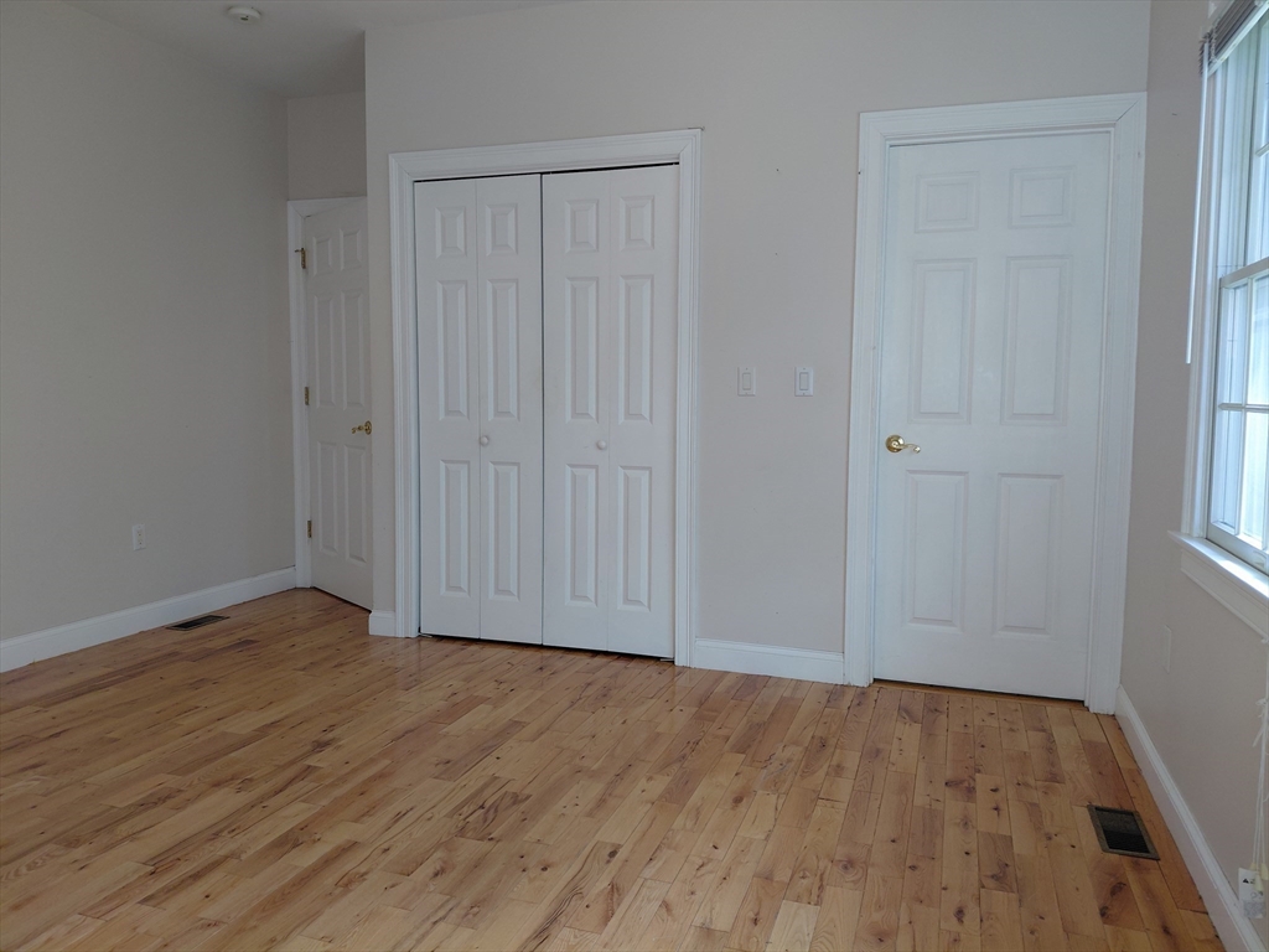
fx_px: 916
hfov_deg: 69.4
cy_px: 476
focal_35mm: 25
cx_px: 634
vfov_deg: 54.9
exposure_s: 1/120
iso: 160
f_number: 1.8
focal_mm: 4.69
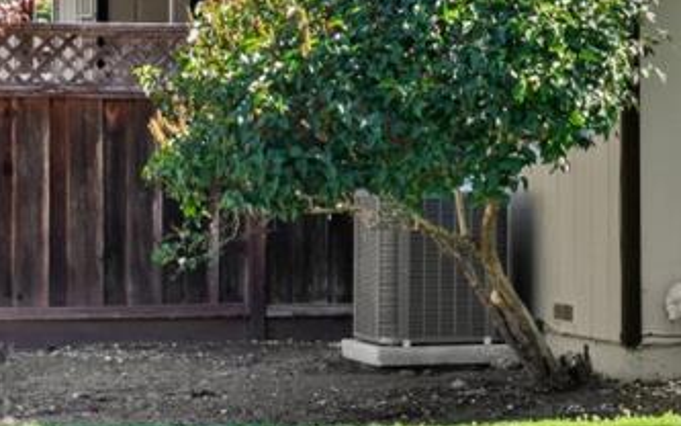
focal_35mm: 202
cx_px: 1172
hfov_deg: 9.9
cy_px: -438
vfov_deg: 6.3
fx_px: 3748
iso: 100
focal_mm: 44
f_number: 8
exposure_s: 1/30
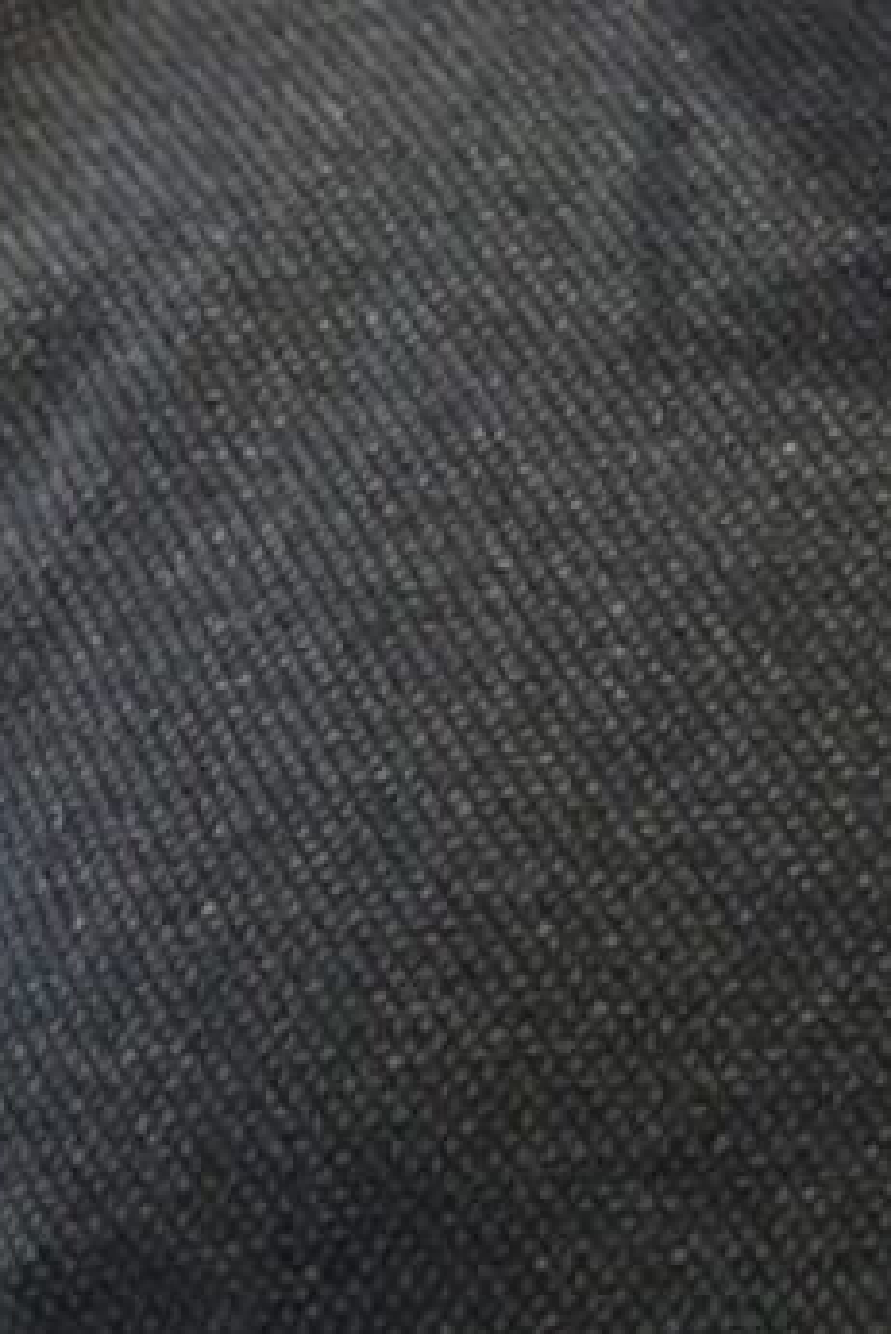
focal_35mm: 488
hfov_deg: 2.8
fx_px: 18097
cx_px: 1209
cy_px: 894
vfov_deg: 4.2
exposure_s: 1/40
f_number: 5.6
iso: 6400
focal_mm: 44
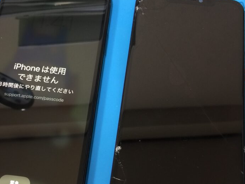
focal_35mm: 43
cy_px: 115
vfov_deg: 33.4
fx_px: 304
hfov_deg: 43.8
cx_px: 108
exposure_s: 1/15
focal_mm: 4.15
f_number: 2.2
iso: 64
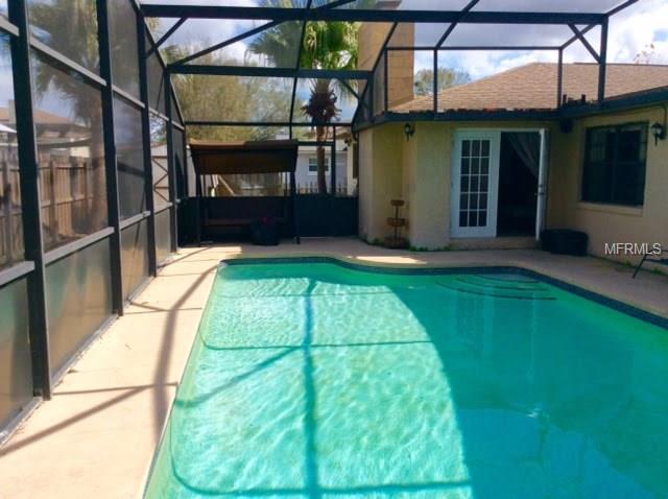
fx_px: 617
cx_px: 334
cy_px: 250
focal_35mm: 32
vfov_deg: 44.1
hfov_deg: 56.9
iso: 32
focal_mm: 3.3
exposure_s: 1/986
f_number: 2.4
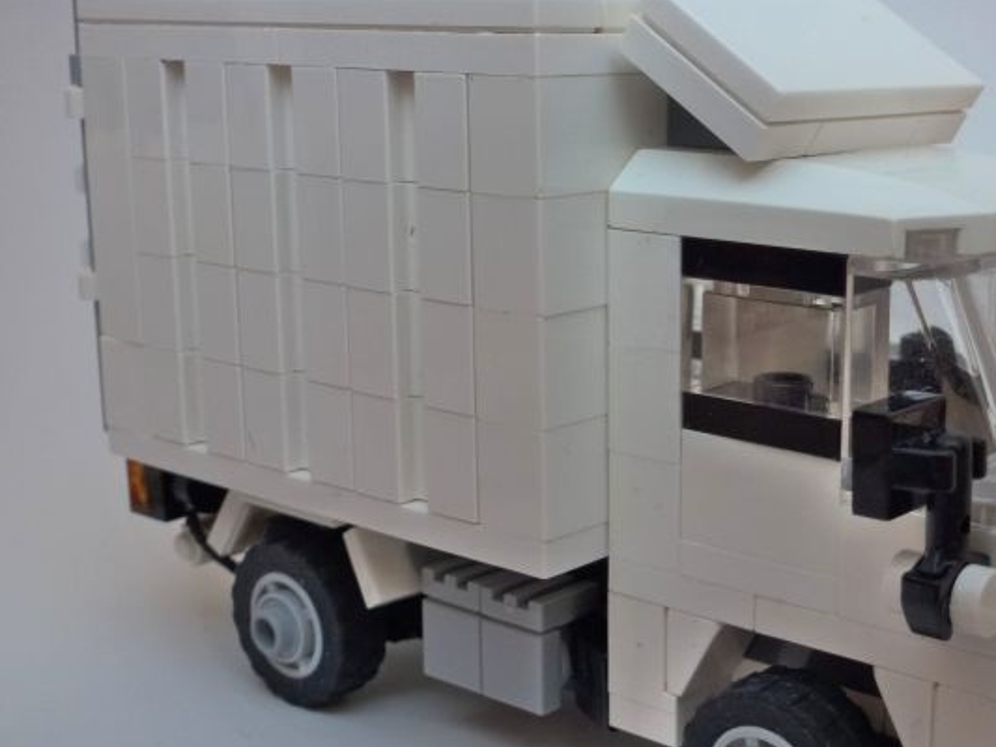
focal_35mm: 54
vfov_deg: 27.0
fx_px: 1554
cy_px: 435
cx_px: 682
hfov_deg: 35.1
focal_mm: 6.4
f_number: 3.7
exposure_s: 1/10
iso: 400
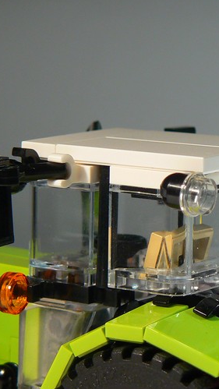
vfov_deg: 12.4
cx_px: 129
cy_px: 202
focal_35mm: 173
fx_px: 1784
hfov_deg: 7.0
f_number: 3.2
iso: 80
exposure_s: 1/13
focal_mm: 16.5
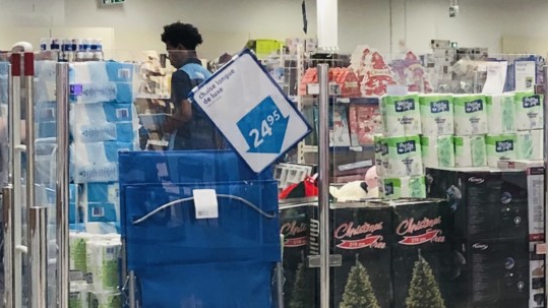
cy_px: 145
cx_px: 649
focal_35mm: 116
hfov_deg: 17.6
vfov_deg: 10.4
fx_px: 1685
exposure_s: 1/25
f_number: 1.8
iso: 32
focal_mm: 3.99
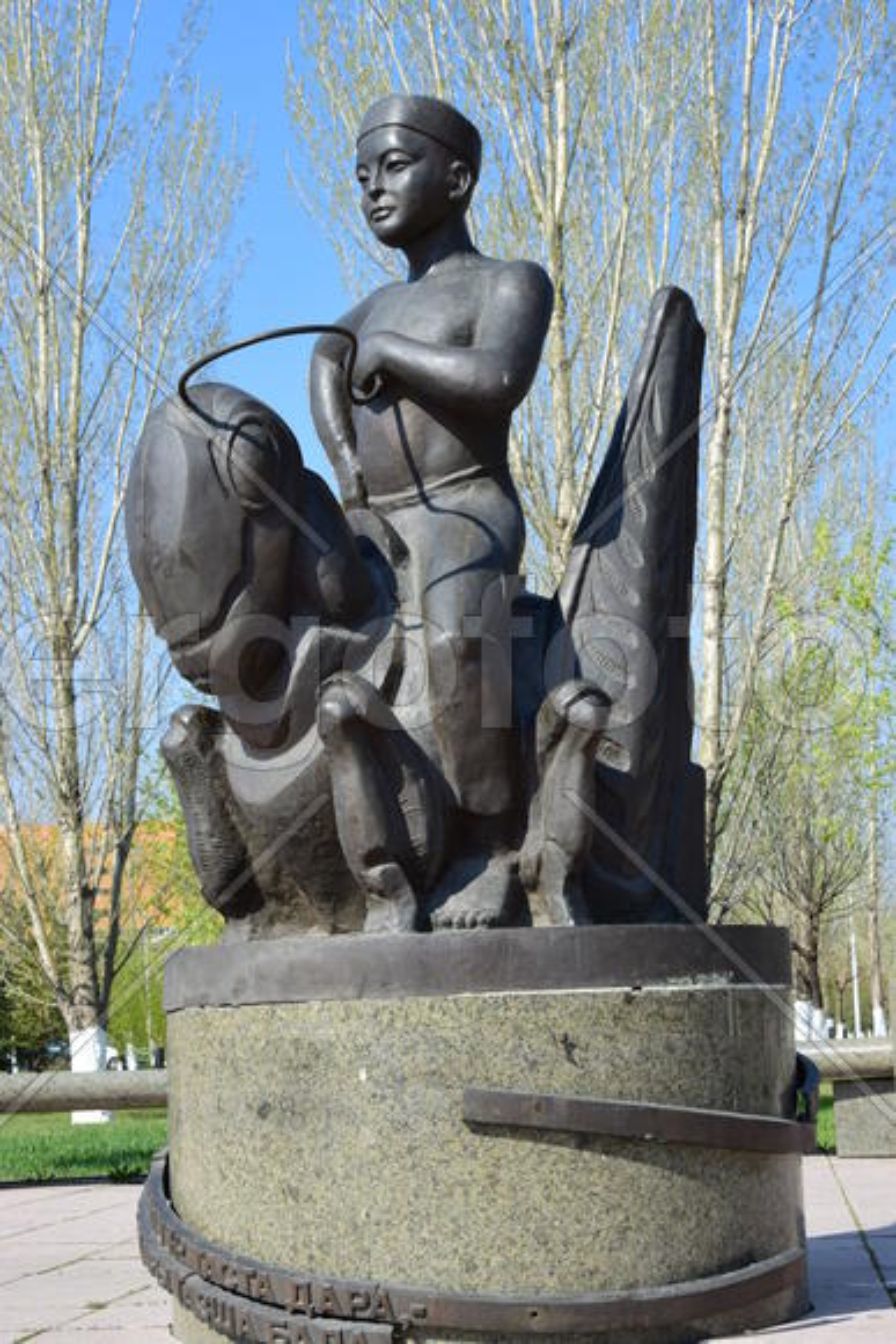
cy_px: 672
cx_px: 448
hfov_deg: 21.6
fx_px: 2350
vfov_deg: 31.9
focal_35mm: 63
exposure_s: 1/100
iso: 100
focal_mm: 42
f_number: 10
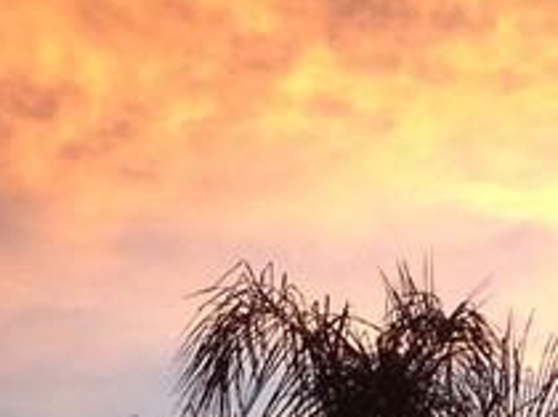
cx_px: 287
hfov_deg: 12.3
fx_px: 2592
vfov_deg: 8.6
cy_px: 924
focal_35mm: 161
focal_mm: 4.13
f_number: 2.4
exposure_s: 1/120
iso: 64
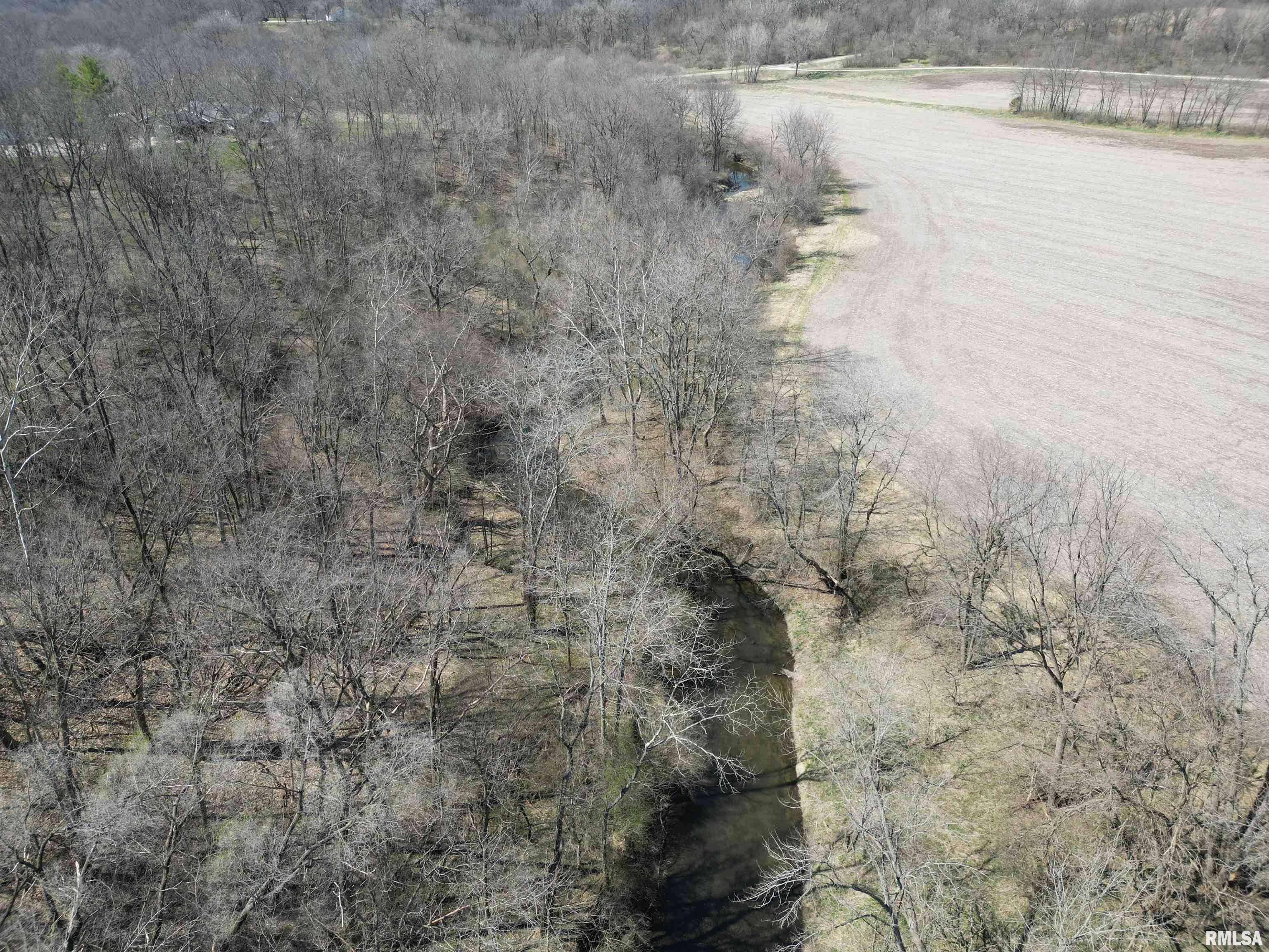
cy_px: 476
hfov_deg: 71.6
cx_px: 634
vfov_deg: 56.8
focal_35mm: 24
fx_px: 880
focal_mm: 6.72
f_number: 1.7
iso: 130
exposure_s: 1/1600
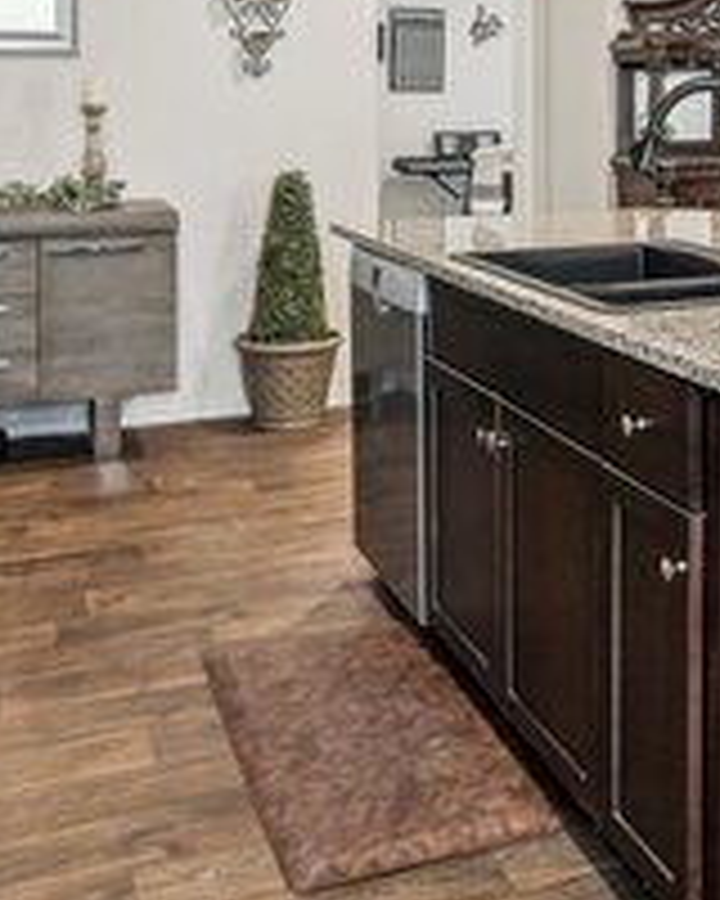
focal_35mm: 51
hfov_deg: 28.6
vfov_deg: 34.7
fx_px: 1358
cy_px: 101
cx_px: 634
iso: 3200
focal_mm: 17
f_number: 8
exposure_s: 1/15
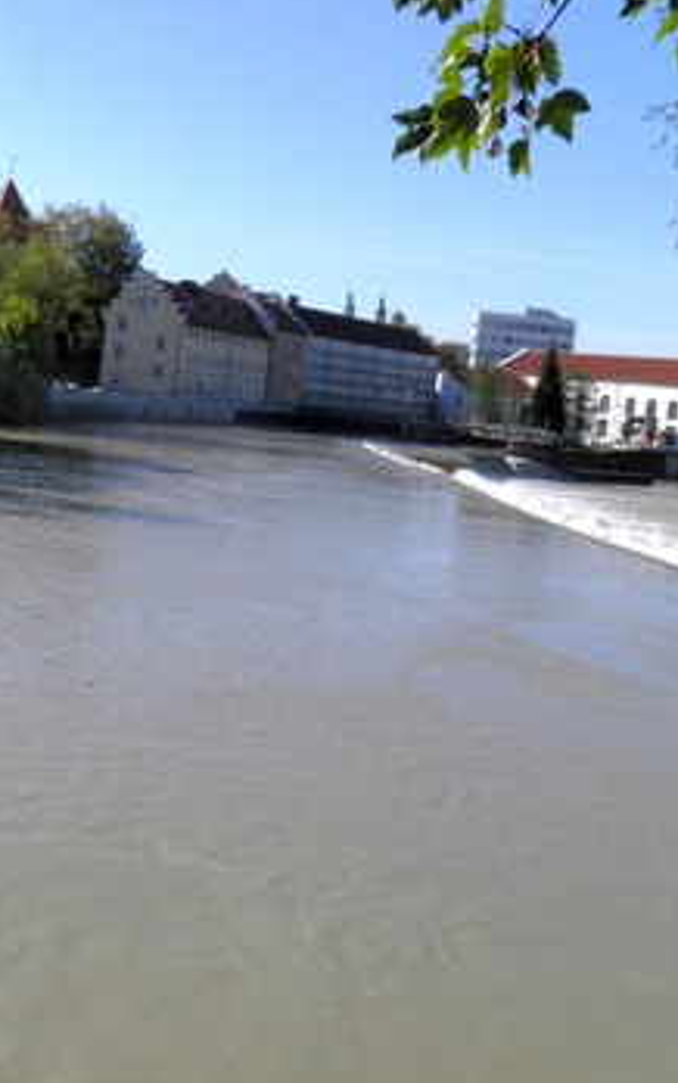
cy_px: 411
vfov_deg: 40.0
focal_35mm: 50
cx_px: 160
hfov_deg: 25.5
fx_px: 1476
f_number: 5.7
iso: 100
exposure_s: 1/640
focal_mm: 4.9
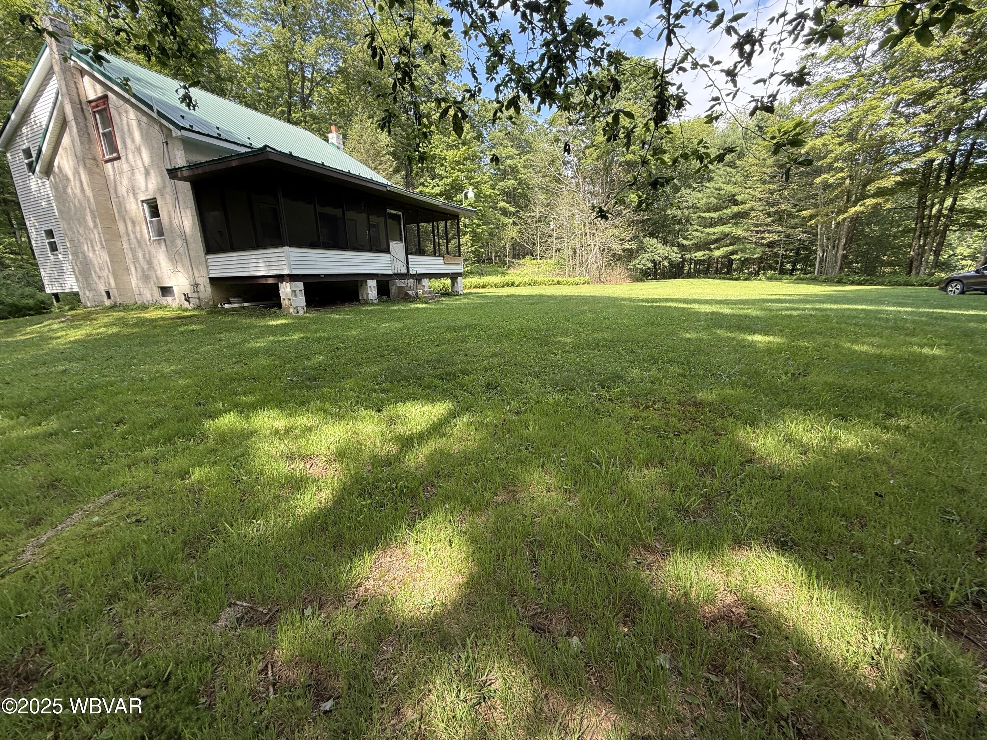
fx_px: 399
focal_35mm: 14
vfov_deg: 85.7
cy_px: 370
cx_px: 494
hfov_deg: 102.1
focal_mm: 2.22
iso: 50
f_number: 2.2
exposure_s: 1/171
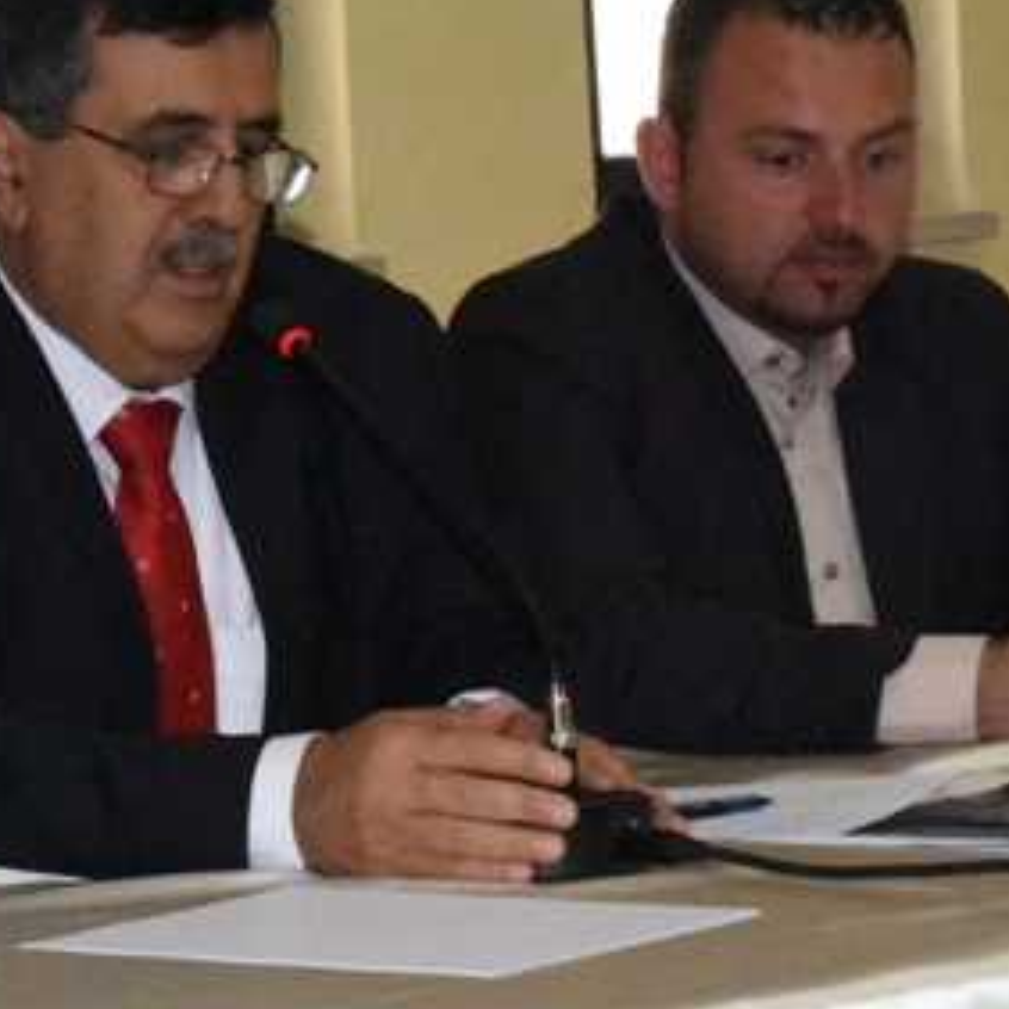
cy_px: 460
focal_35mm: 148
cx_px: 7
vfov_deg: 11.8
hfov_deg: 11.7
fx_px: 4881
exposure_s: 1/250
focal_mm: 48
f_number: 14
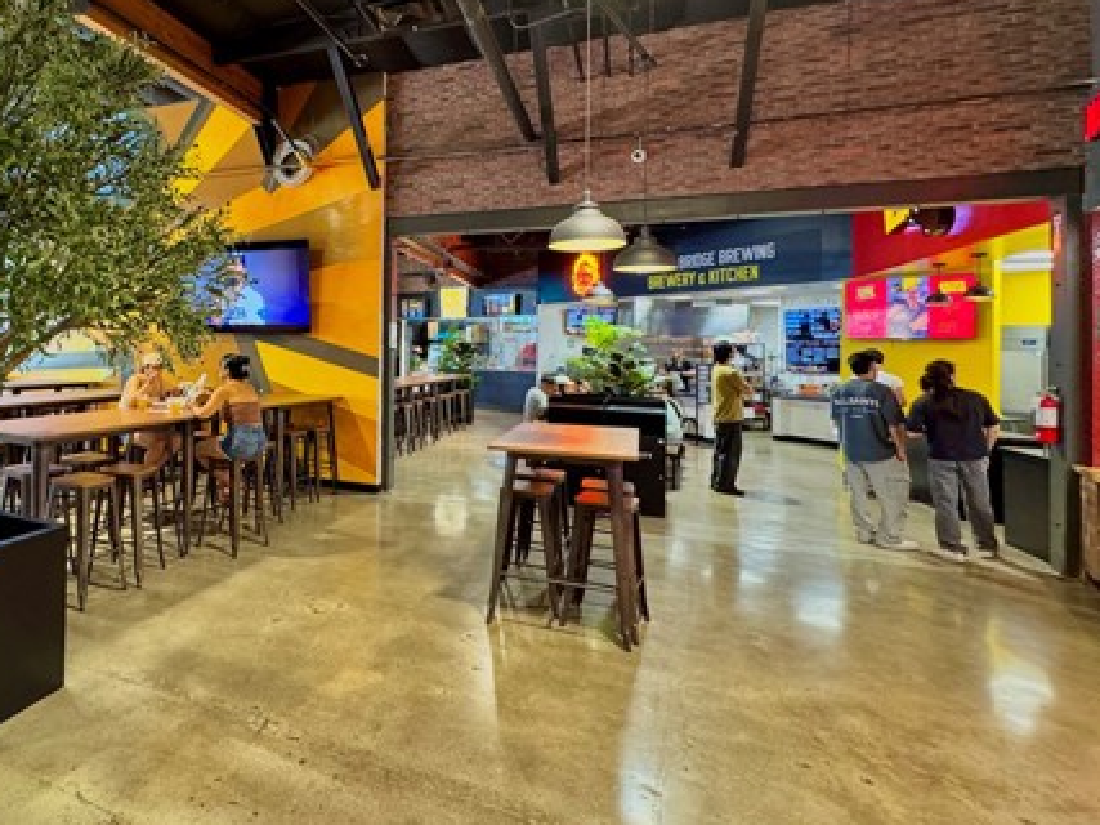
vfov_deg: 63.0
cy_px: 338
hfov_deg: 74.2
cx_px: 294
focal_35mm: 21
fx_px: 667
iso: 320
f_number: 2.2
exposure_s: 1/52
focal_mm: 2.22
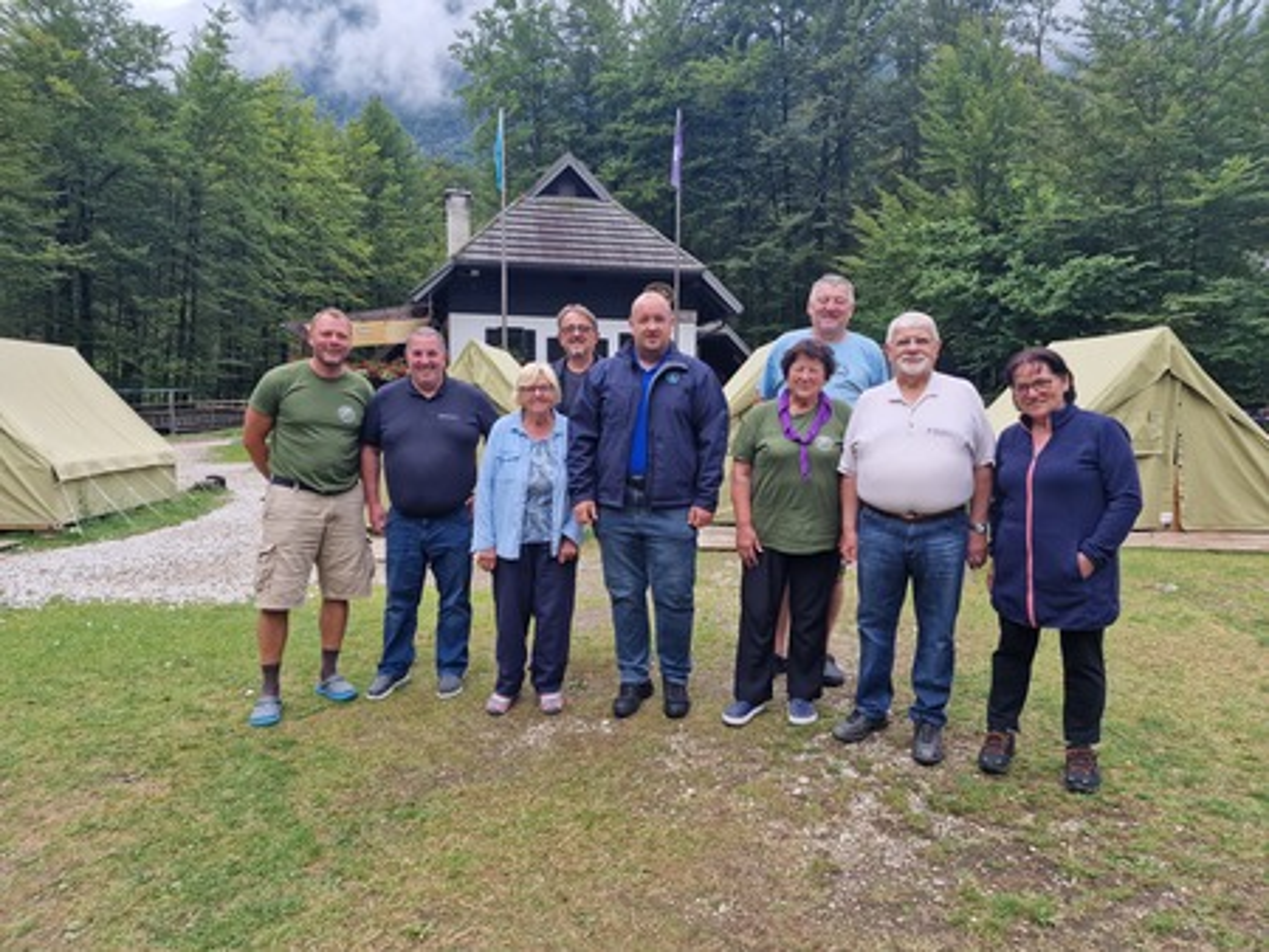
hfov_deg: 73.9
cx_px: 634
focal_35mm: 23
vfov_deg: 58.9
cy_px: 476
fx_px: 844
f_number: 1.8
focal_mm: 6.4
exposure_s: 1/279
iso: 50
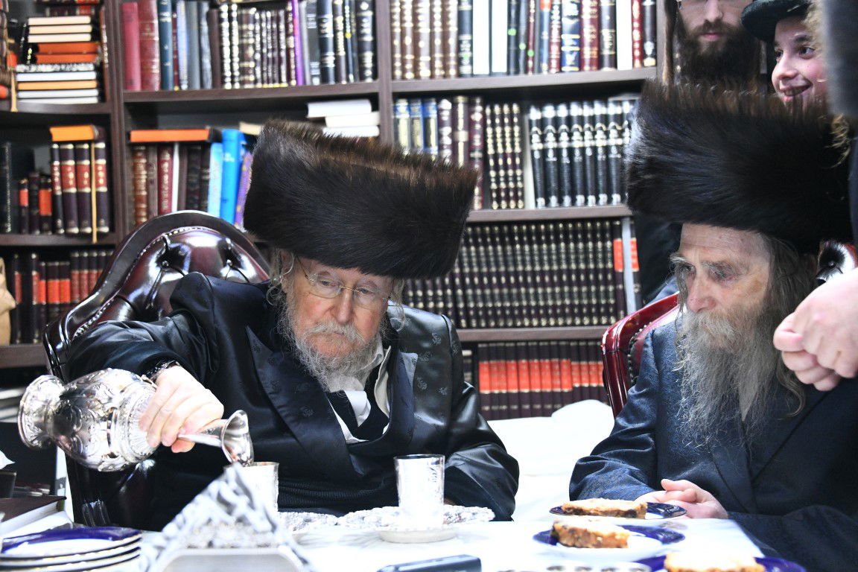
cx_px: 429
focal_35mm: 62
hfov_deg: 32.4
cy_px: 286
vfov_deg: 21.9
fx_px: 1478
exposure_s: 1/50
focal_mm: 62
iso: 5000
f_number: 5
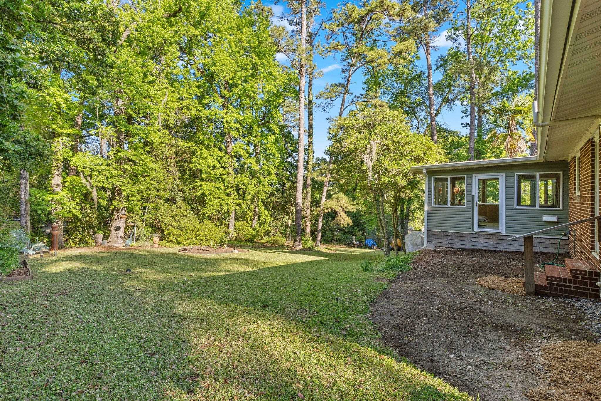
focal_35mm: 17
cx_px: 300
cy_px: 200
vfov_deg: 70.4
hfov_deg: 93.3
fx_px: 284
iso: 100
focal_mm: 17
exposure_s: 1/6
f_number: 9
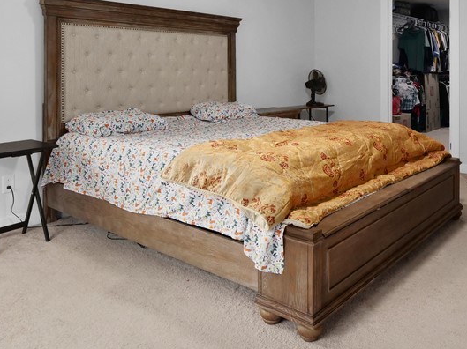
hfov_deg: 58.0
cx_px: 275
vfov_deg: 43.2
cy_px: 68
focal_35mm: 31
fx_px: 418
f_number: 6.3
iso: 800
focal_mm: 8
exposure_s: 1/20
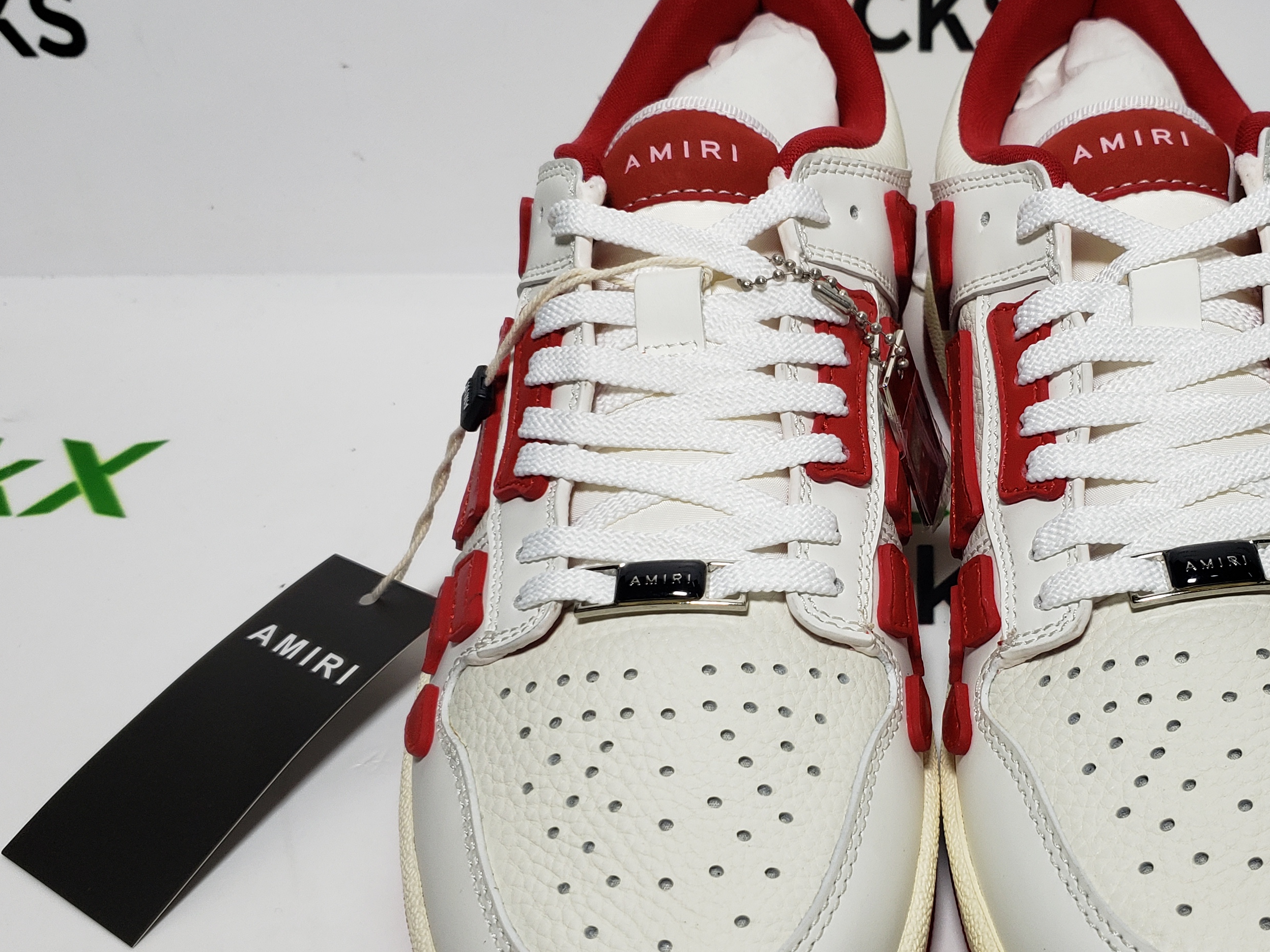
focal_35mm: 42
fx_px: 1541
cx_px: 921
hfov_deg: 43.6
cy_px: 511
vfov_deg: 34.3
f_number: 1.5
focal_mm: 4.3
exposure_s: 1/558
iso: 50
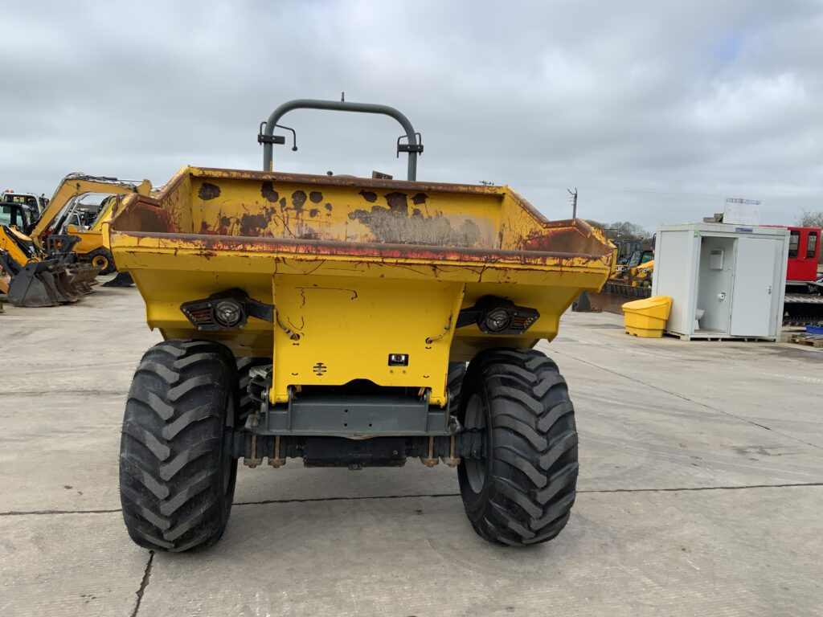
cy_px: 308
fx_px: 689
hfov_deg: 61.7
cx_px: 412
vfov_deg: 48.2
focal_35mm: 29
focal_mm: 3
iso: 16
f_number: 1.8
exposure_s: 1/1311
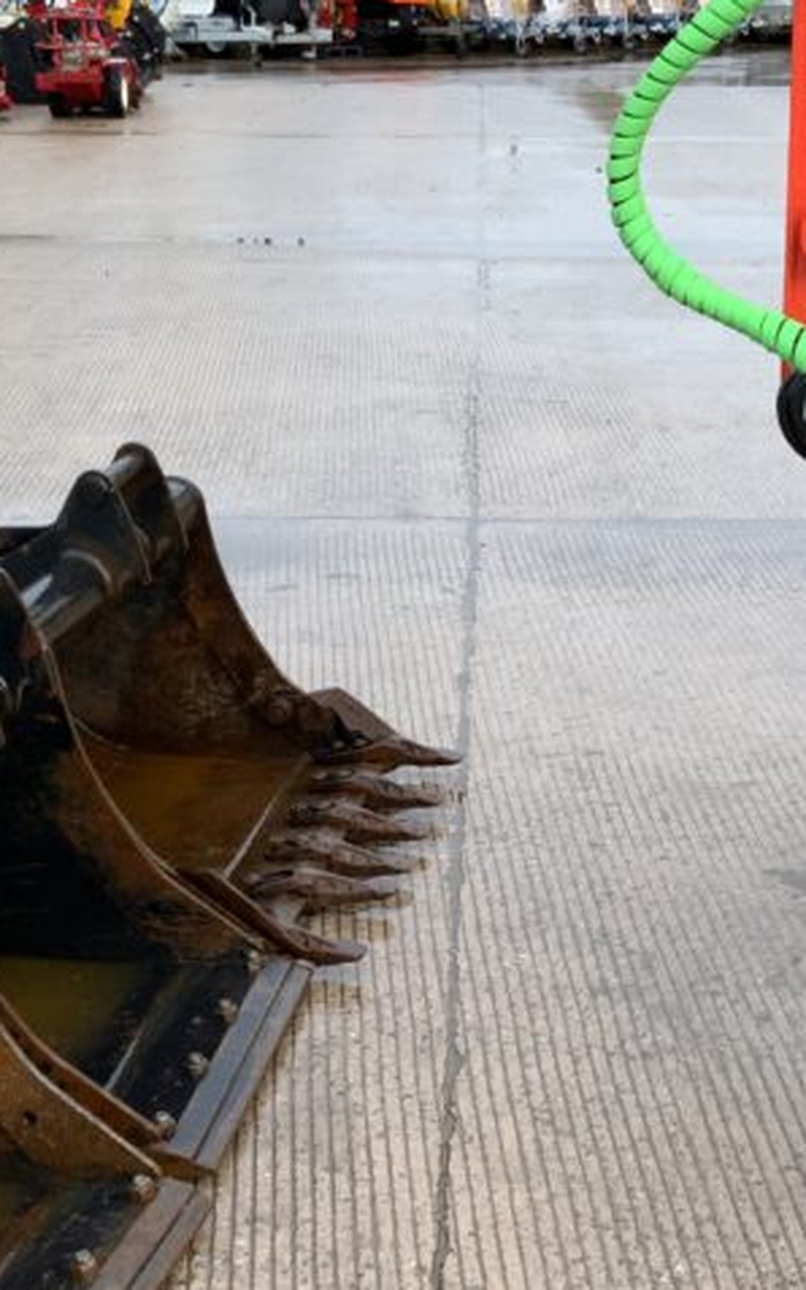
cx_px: 503
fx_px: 2320
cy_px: 819
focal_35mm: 66
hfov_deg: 19.7
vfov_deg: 30.9
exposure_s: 1/125
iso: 16
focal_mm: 3
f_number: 1.8
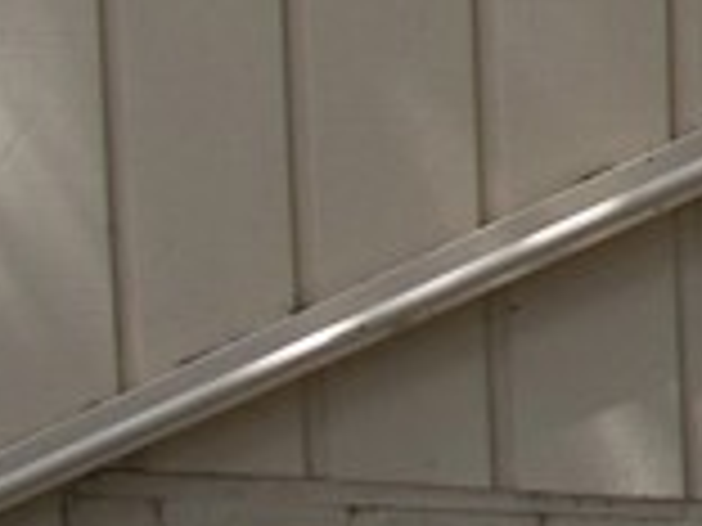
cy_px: -9
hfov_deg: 12.4
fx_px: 3001
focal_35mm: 148
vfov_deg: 9.9
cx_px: 1188
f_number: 2.8
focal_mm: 6
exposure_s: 1/125
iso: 50
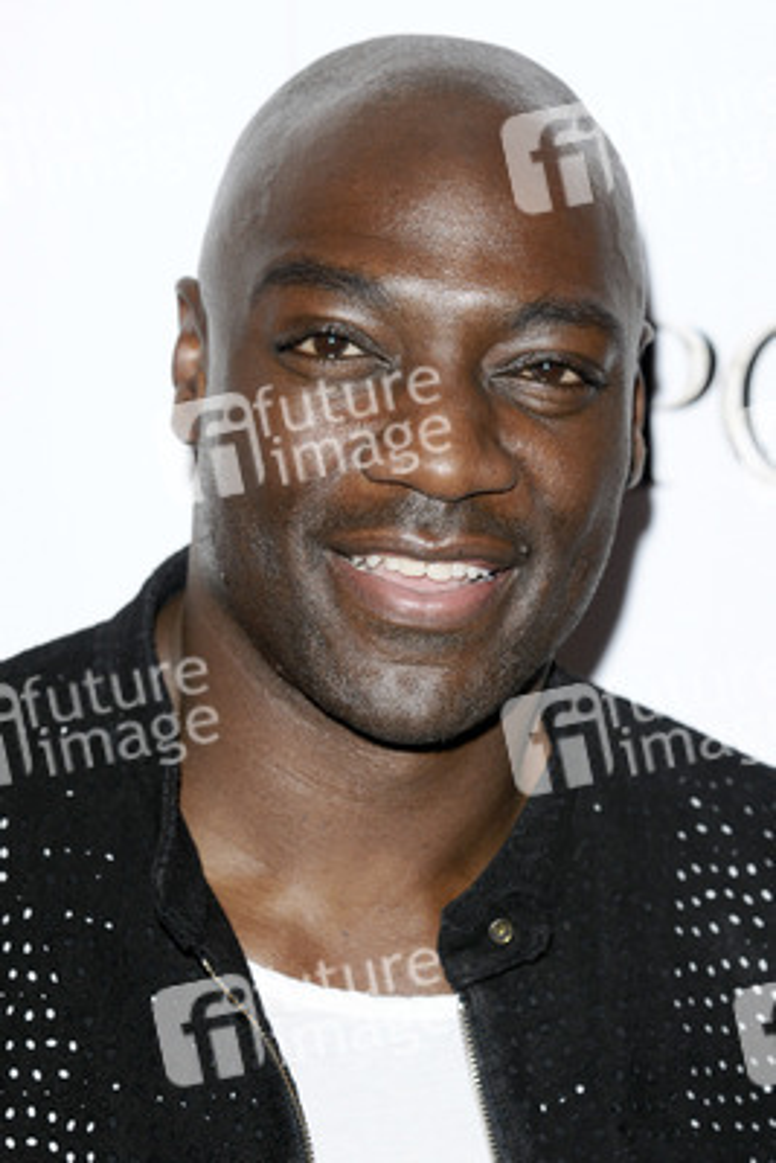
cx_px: 388
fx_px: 4845
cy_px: 582
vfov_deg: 13.7
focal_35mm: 150
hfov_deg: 9.2
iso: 320
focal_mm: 100
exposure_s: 1/200
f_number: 4.5
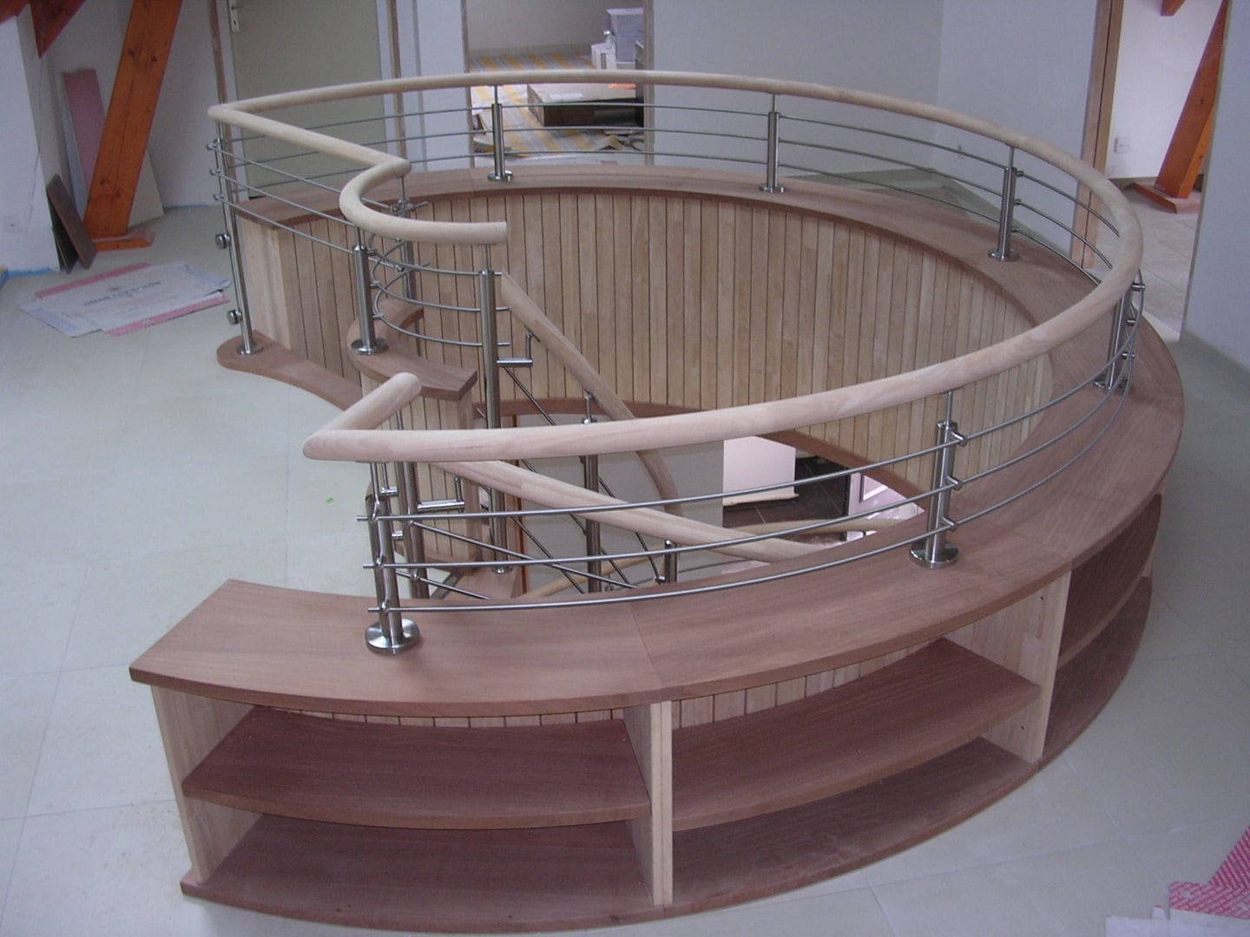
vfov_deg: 37.7
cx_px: 625
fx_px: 1372
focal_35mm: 38
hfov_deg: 49.0
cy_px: 468
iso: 100
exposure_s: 1/30
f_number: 2.8
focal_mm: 5.8
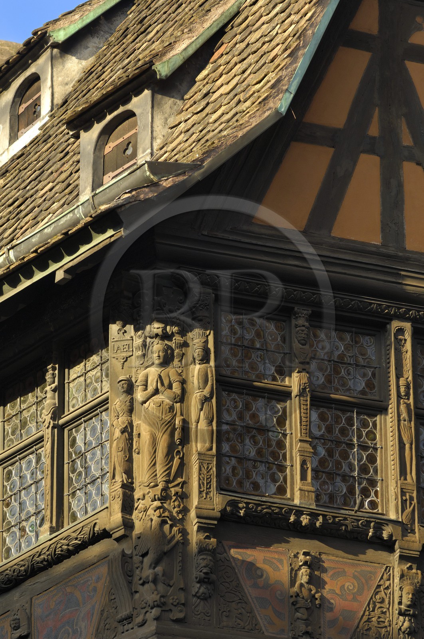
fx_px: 3588
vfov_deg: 10.2
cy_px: 320
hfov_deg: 6.8
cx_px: 212
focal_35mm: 202
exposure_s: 1/160
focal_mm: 135
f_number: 4.2
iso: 100
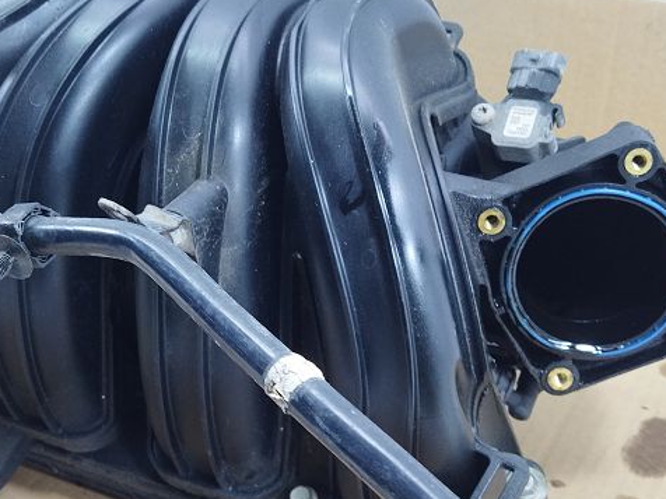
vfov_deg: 21.6
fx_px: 1308
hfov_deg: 28.6
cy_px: 308
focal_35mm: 68
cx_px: 315
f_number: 1.79
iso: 114
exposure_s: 1/50
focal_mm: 4.71
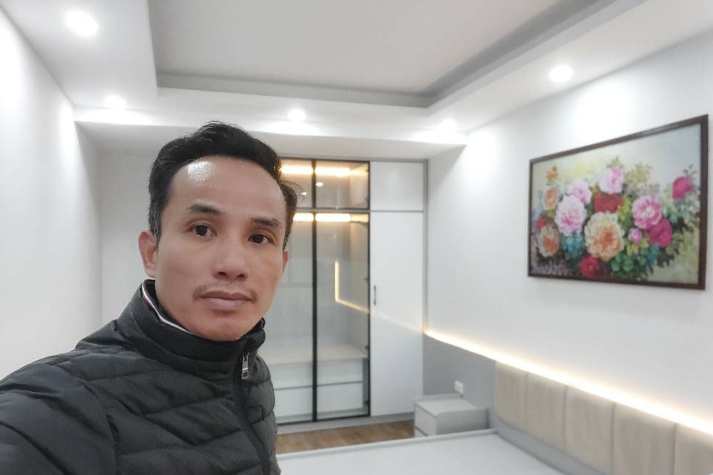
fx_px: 535
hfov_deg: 67.4
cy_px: 269
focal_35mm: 27
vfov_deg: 47.8
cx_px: 360
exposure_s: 1/60.2
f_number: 2.2
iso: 200
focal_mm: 3.72
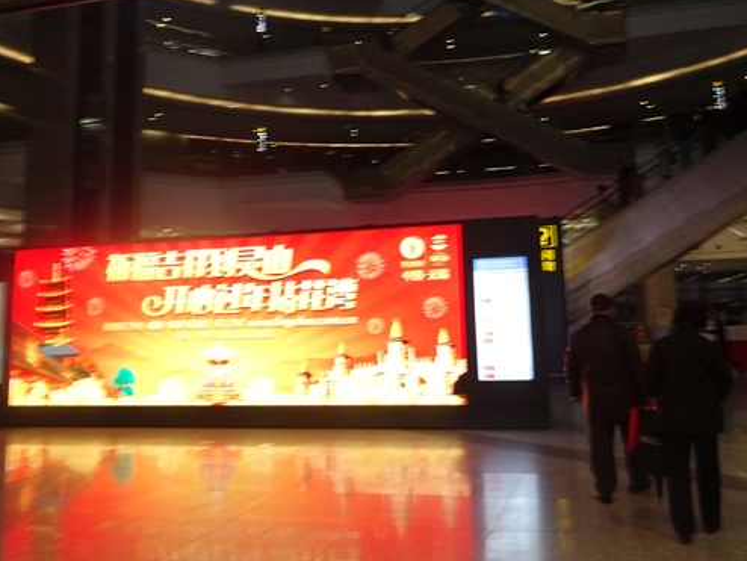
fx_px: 734
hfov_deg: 53.9
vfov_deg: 41.5
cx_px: 405
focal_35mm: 34
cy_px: 211
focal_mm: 4.1
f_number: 3.5
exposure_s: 1/30
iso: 160
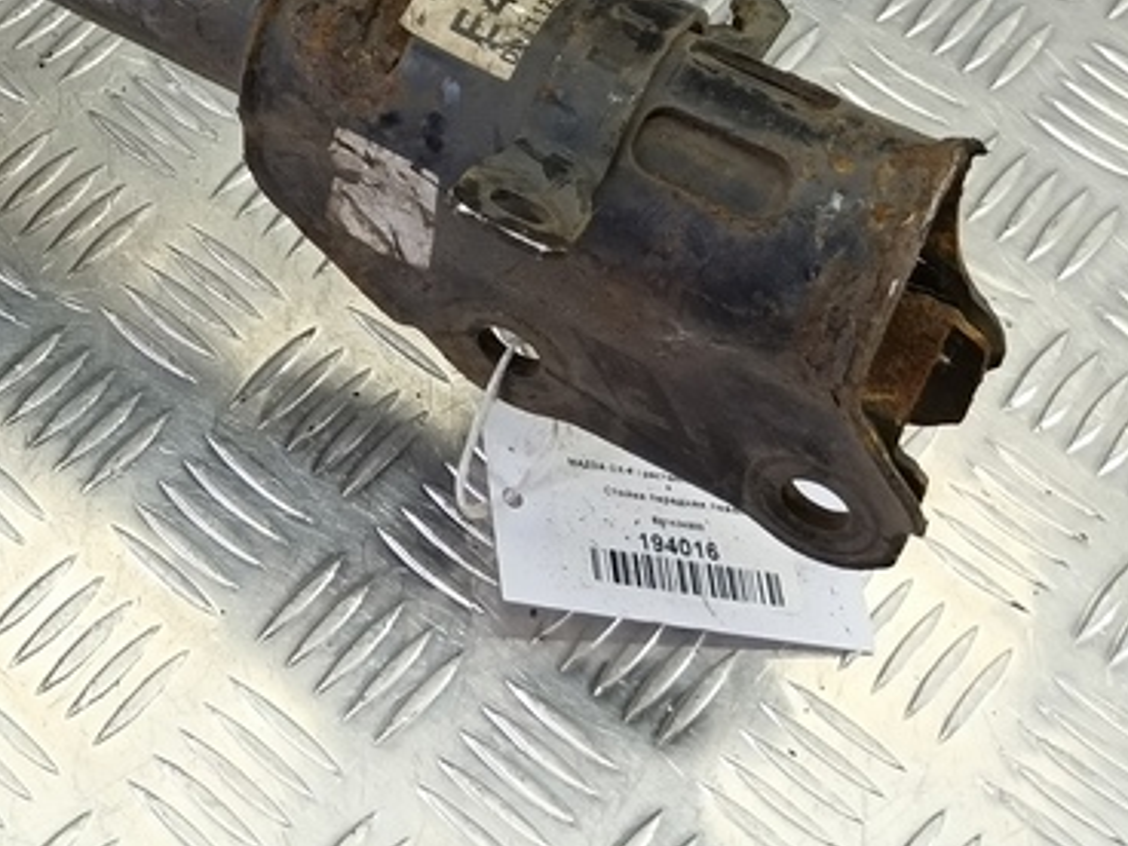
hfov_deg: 27.7
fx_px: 2086
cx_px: -104
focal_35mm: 64
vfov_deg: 20.5
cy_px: -310
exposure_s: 1/50
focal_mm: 4.11
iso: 146
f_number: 1.6
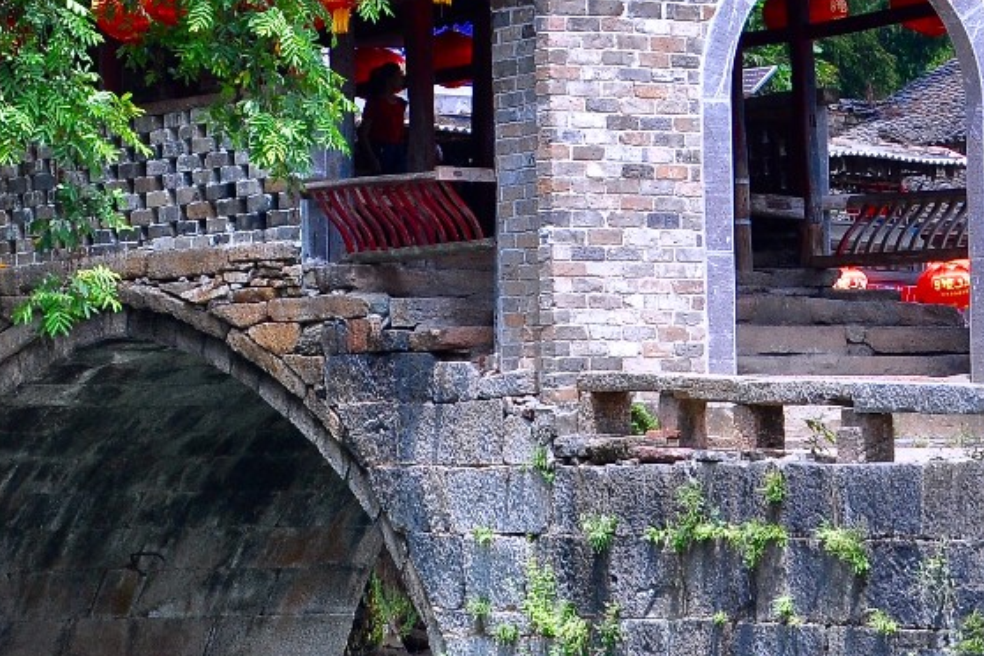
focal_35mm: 193
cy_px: 93
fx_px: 5287
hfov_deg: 10.6
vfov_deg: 7.1
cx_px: 640
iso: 200
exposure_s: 1/320
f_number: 8
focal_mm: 45
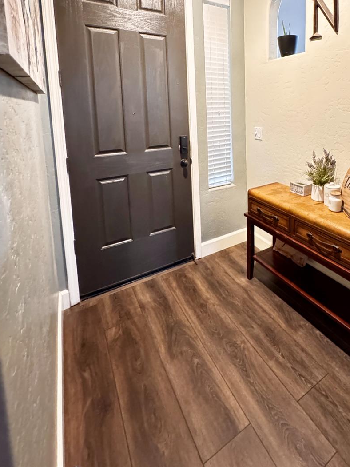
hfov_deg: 63.6
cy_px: 134
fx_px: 270
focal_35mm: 20
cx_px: 245
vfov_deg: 77.4
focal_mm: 2.22
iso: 1600
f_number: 2.2
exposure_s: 1/30
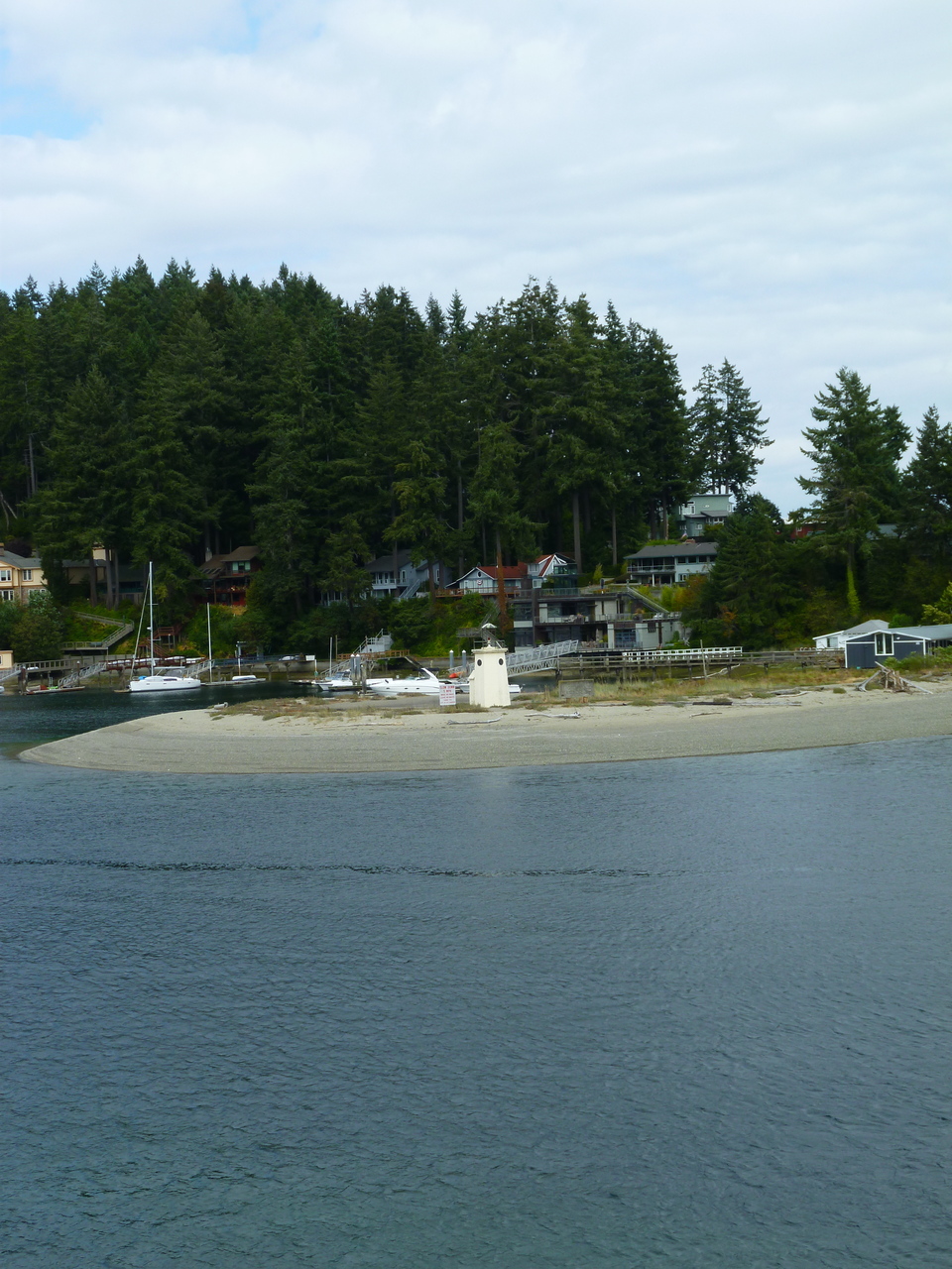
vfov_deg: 33.8
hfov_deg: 25.7
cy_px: 634
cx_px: 476
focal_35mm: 57
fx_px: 2090
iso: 80
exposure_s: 1/320
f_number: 4.6
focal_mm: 10.3
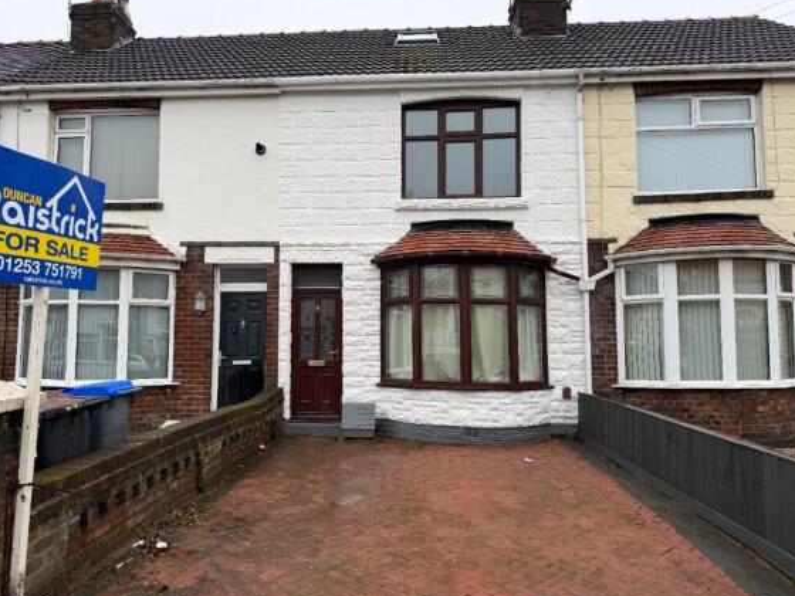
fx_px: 574
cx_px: 385
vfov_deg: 54.9
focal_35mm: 25
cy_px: 290
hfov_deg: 69.4
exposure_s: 1/218
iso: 80
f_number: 1.78
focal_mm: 6.76
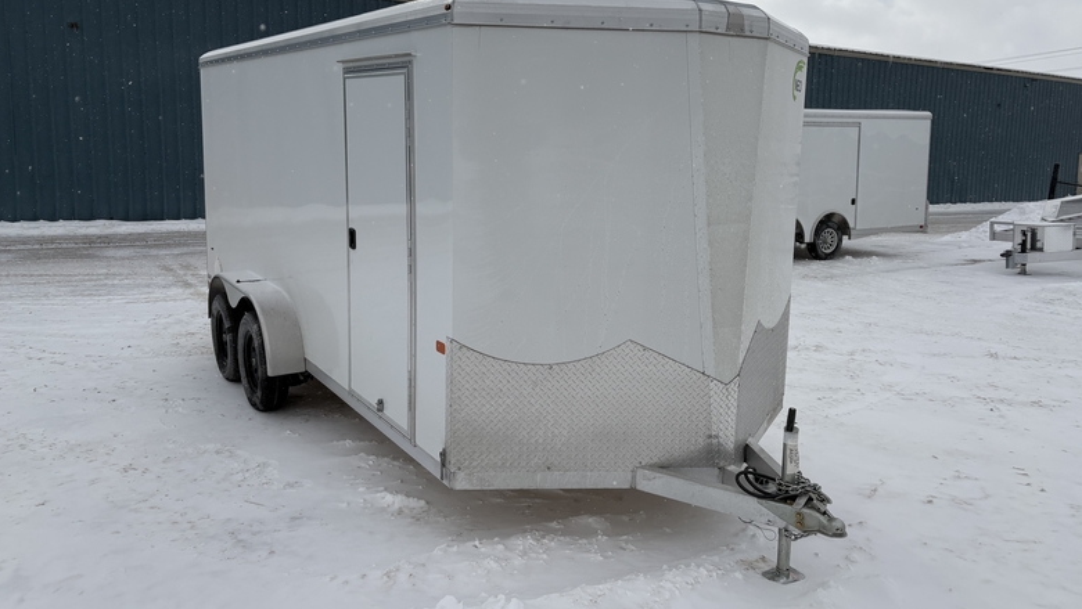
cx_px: 546
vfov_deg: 40.1
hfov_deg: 66.0
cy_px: 249
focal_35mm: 29
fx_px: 832
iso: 50
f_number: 1.6
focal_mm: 5.96
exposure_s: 1/10101
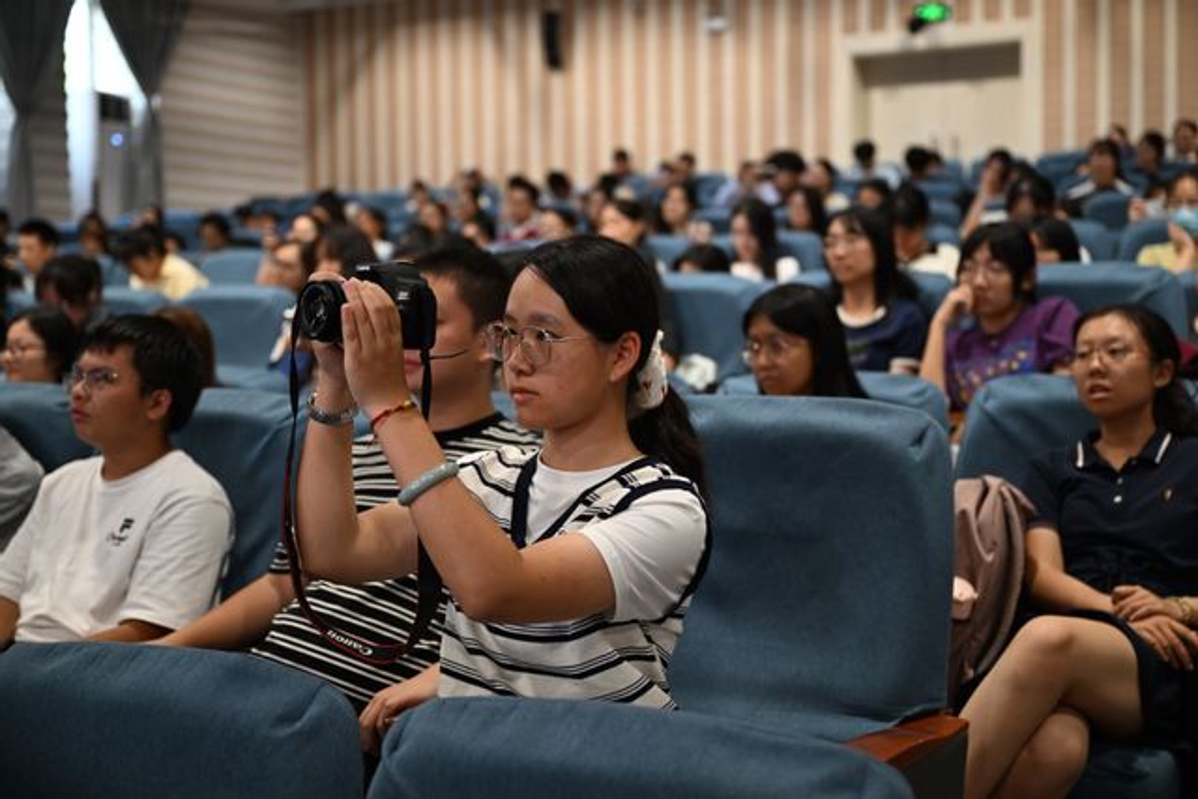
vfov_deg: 29.3
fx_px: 1531
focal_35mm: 46
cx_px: 599
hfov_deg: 42.7
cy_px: 400
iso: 1000
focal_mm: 46
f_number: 2.8
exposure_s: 1/80
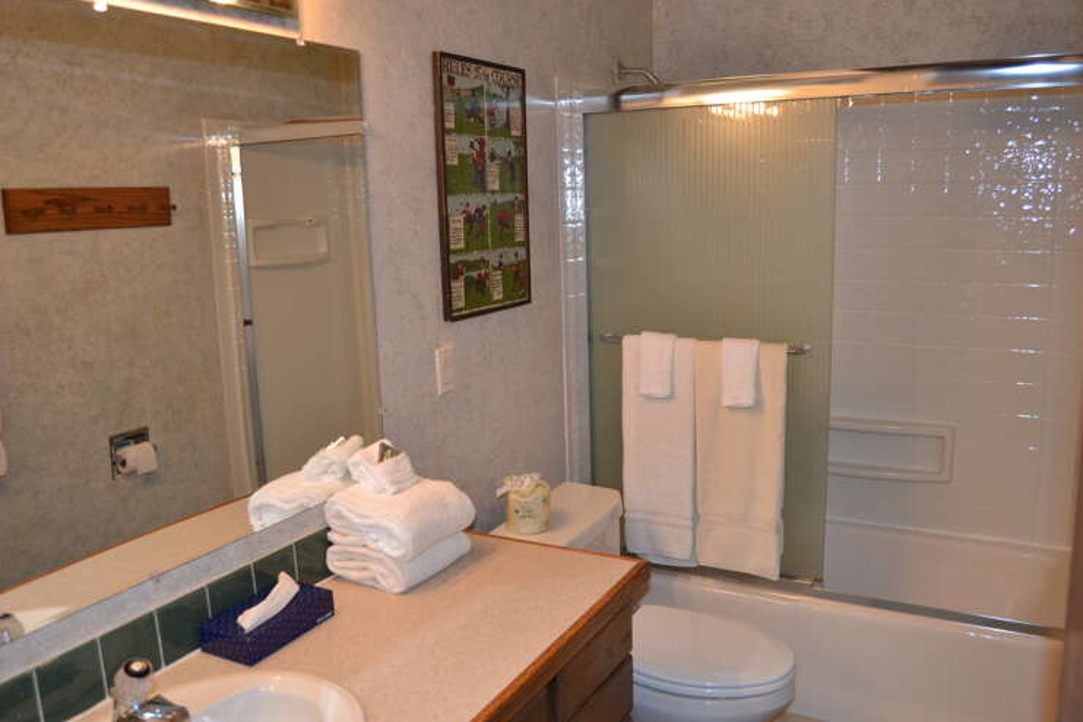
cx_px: 550
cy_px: 360
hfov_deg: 65.5
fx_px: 842
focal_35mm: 28
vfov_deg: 46.4
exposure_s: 1/80
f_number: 4.5
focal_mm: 18
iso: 360
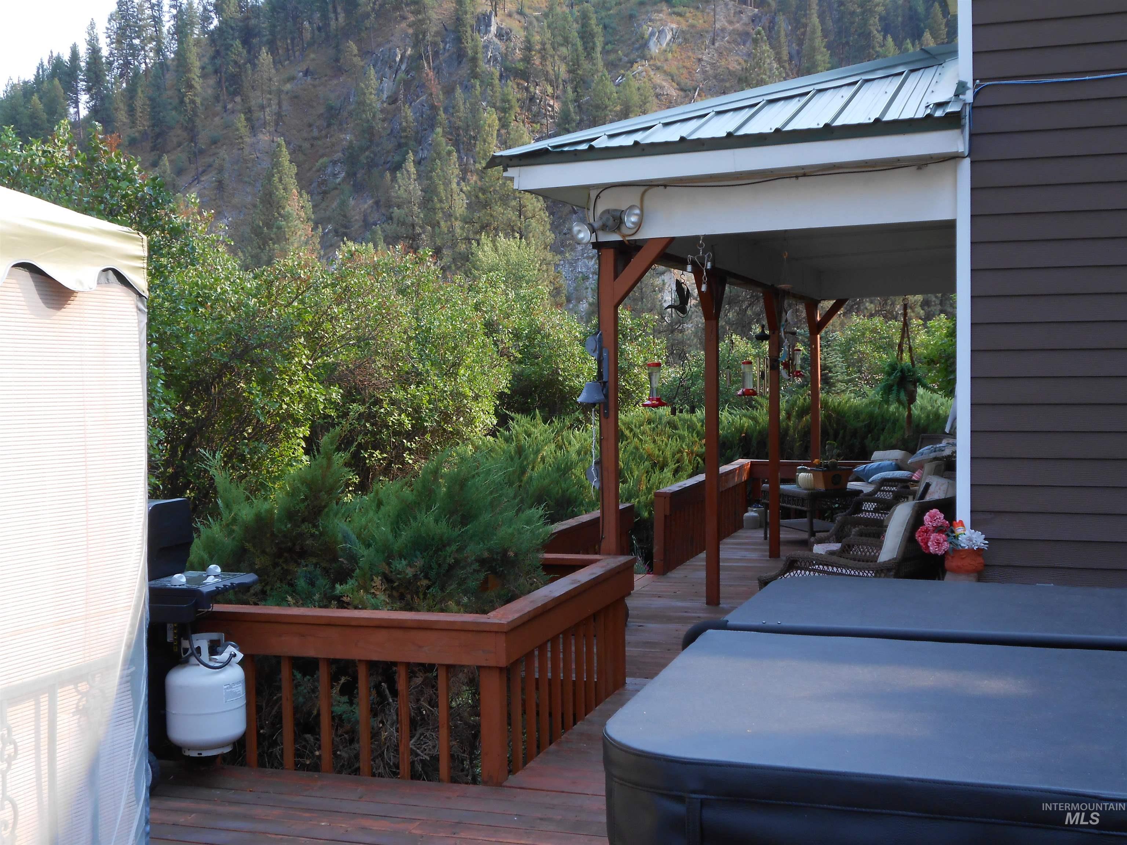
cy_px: 422
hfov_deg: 42.9
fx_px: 1433
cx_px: 564
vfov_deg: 32.9
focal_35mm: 44
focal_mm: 7.8
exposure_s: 1/160
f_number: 4.5
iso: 80
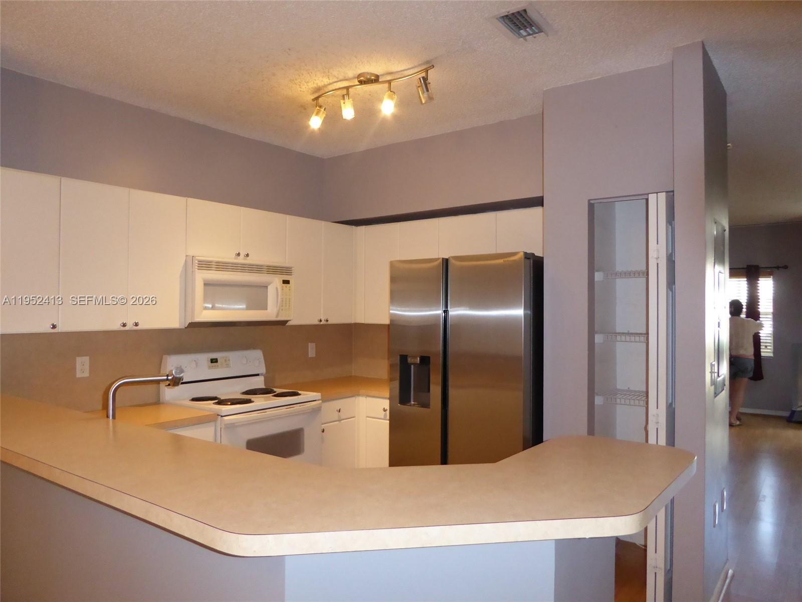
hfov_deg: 69.4
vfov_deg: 54.9
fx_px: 579
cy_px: 301
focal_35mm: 25
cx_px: 401
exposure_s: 1/60
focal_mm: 4.3
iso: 640
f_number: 3.3
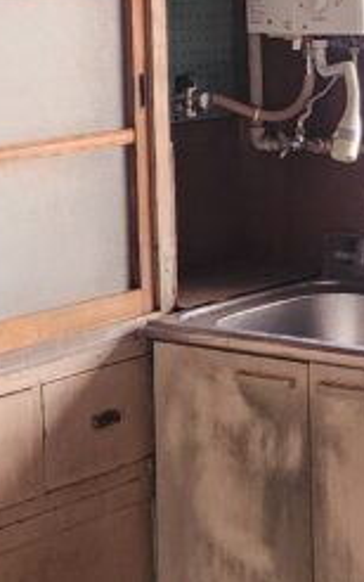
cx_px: 265
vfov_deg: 15.9
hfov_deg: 10.3
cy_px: -69
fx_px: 2013
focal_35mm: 127
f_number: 1.8
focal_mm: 6.4
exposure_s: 1/120
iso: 400
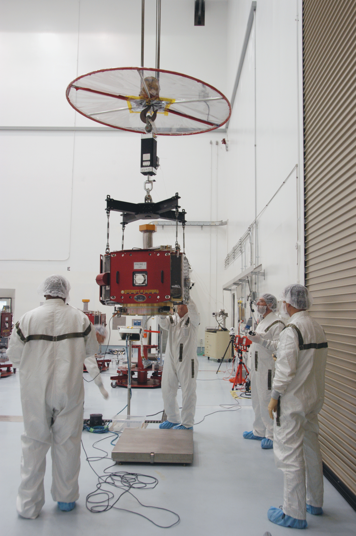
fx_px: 490
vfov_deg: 57.3
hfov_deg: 39.9
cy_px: 268
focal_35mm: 33
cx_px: 178
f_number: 6.3
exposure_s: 1/30
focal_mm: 22
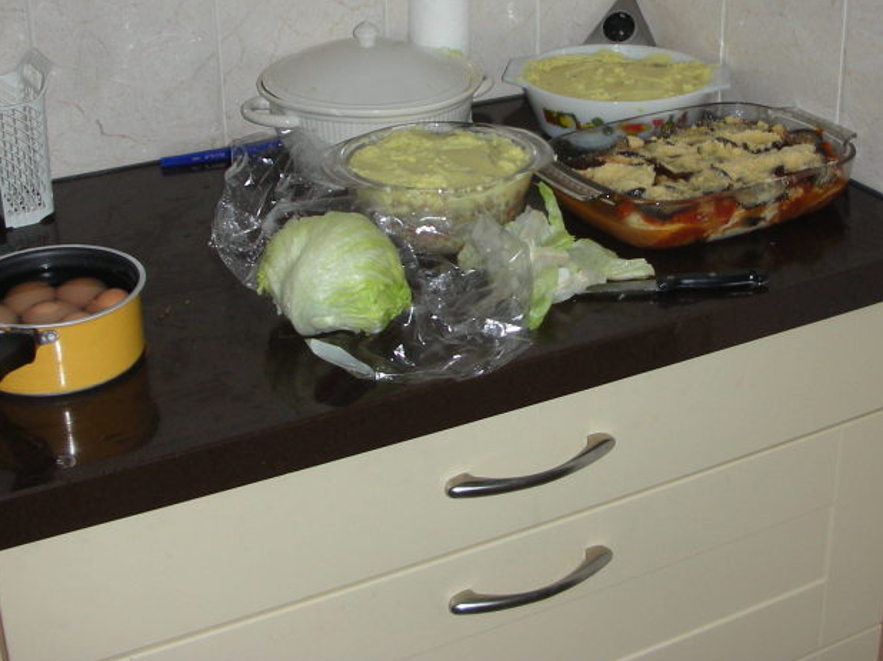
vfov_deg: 24.8
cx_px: 496
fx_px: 1479
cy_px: 133
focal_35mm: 58
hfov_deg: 33.2
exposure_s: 1/60.1
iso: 50
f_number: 3
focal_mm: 5.8
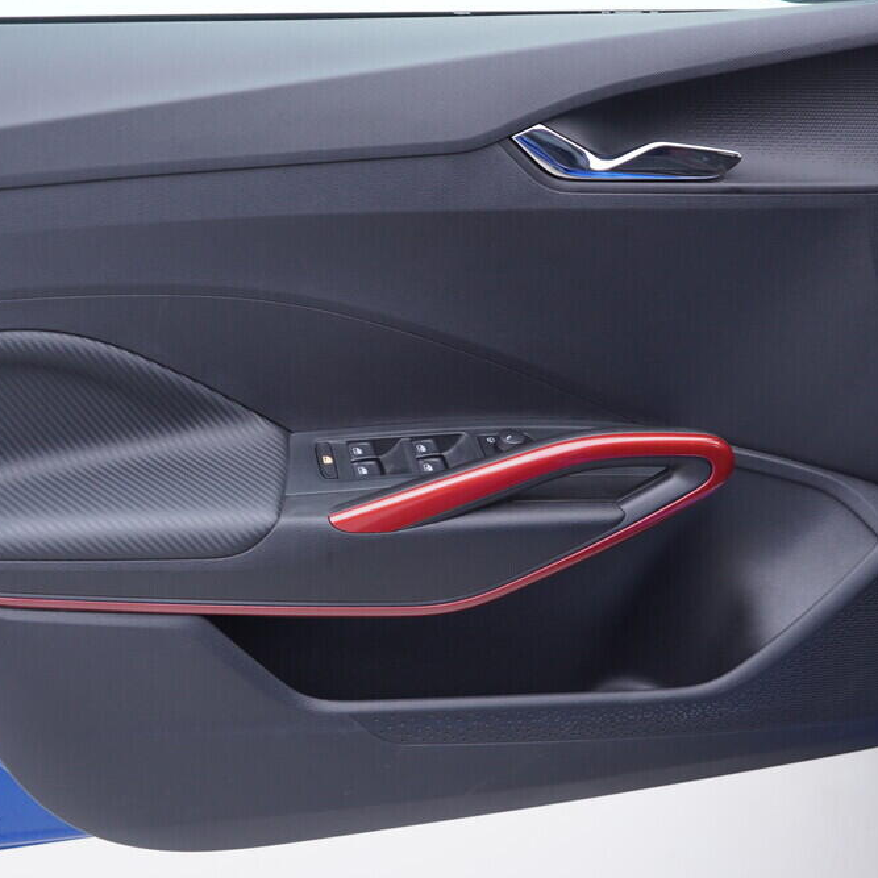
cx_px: 359
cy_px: 444
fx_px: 1349
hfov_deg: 36.0
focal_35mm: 47
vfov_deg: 36.1
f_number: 2.8
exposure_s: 1/40
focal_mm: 24
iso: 160
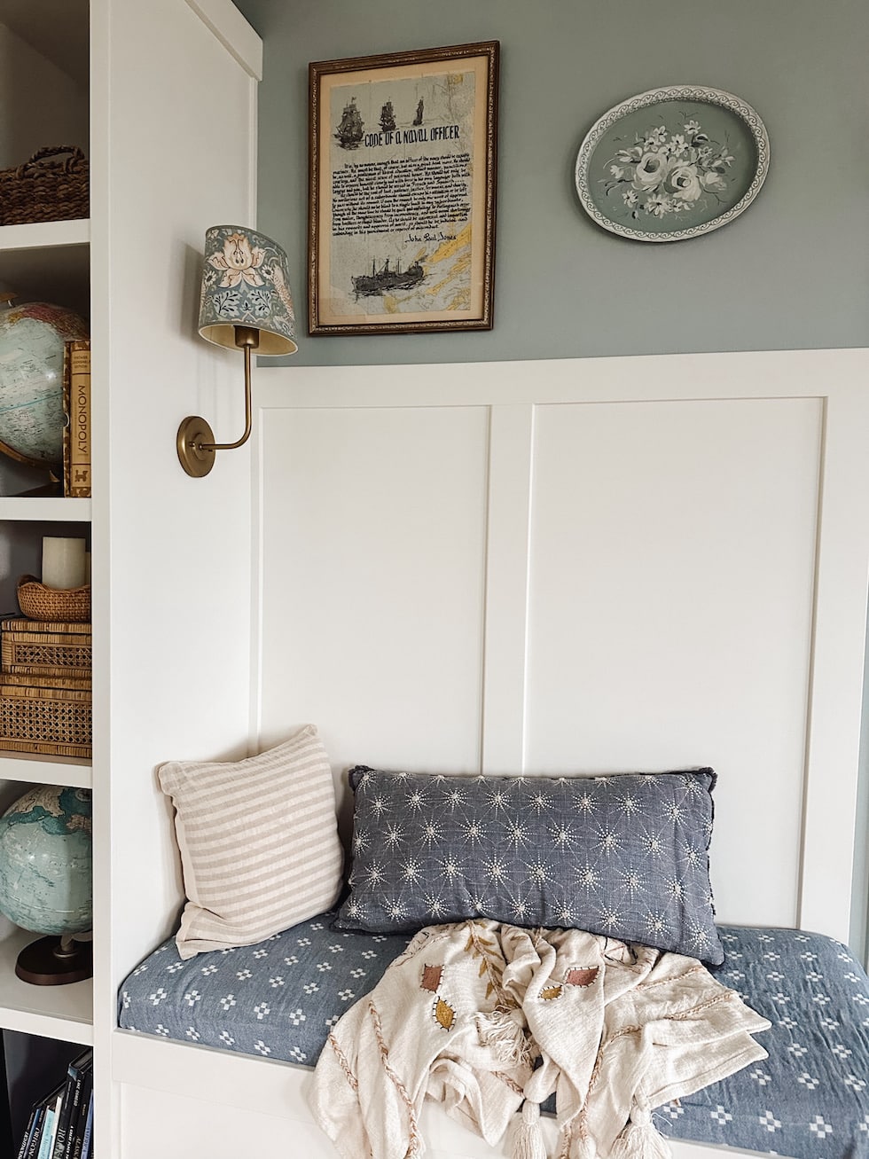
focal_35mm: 24
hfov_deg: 56.8
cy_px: 580
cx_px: 434
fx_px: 803
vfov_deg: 71.6
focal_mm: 6.86
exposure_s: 1/60
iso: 500
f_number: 1.8
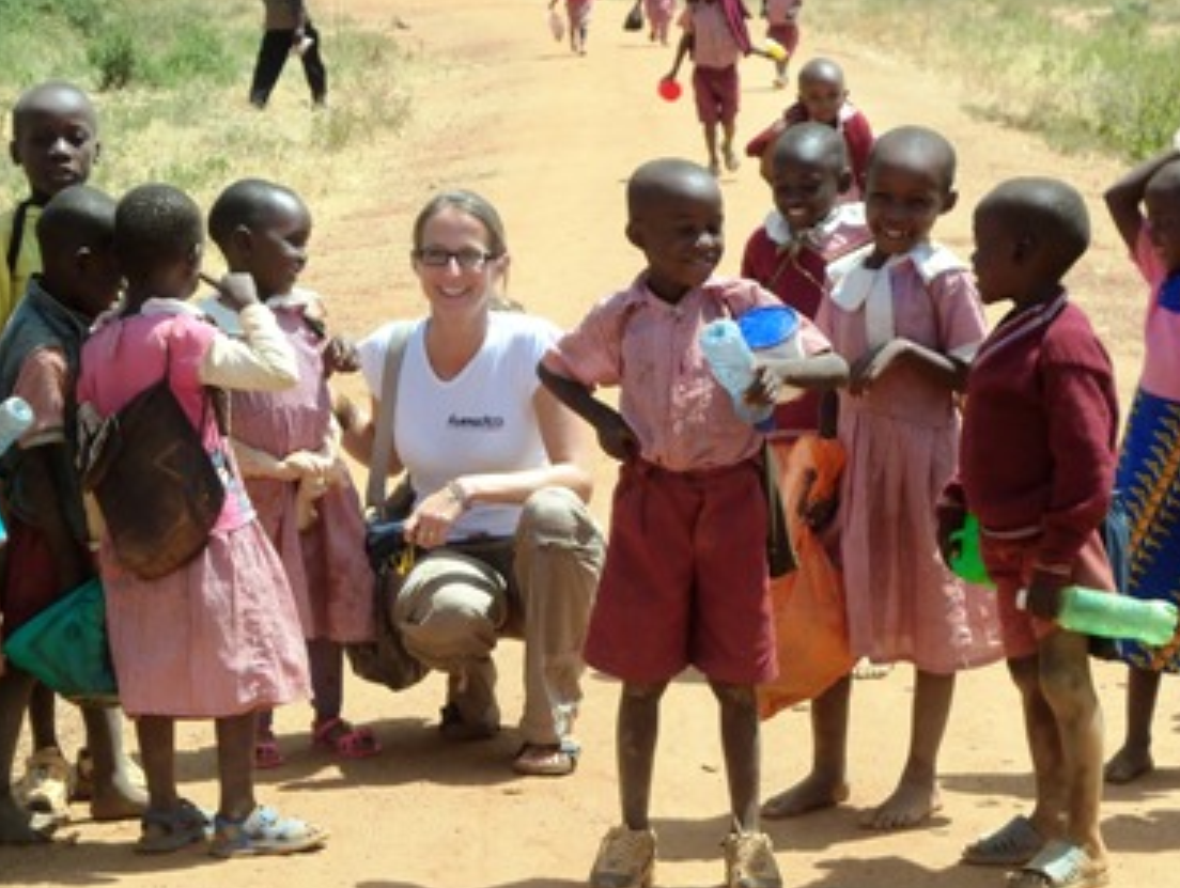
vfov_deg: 11.4
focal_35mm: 130
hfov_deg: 15.1
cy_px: 393
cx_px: 460
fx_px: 4437
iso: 80
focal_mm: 18.5
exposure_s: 1/320
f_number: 4.4
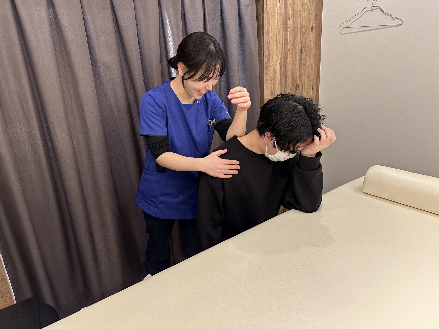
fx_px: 304
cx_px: 220
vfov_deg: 56.8
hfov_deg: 71.6
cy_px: 164
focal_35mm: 24
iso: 250
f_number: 1.78
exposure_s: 1/100
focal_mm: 6.86
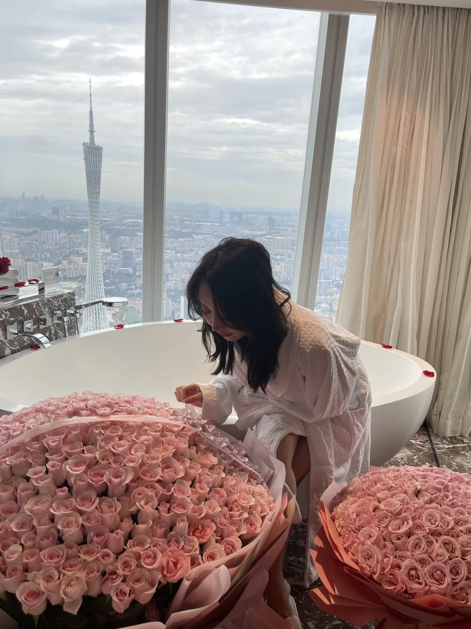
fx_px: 490
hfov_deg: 51.3
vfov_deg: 65.3
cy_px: 319
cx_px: 241
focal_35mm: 27
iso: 64
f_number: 1.6
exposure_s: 1/100
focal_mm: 5.1
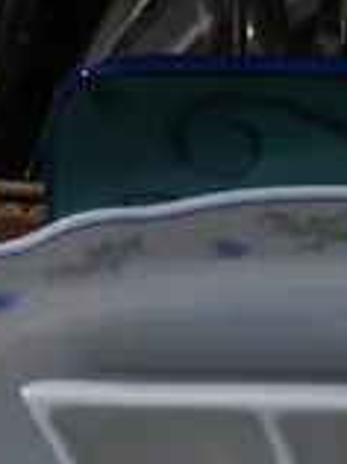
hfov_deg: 7.5
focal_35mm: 195
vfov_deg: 8.6
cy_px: 1336
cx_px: 431
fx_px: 2613
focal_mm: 15
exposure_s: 1/125
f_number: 3.6
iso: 200
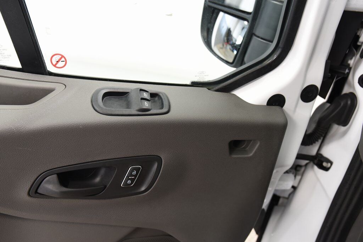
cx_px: 182
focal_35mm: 32
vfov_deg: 41.2
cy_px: 121
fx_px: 323
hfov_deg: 58.7
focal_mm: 32
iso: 1600
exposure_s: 1/20
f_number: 5
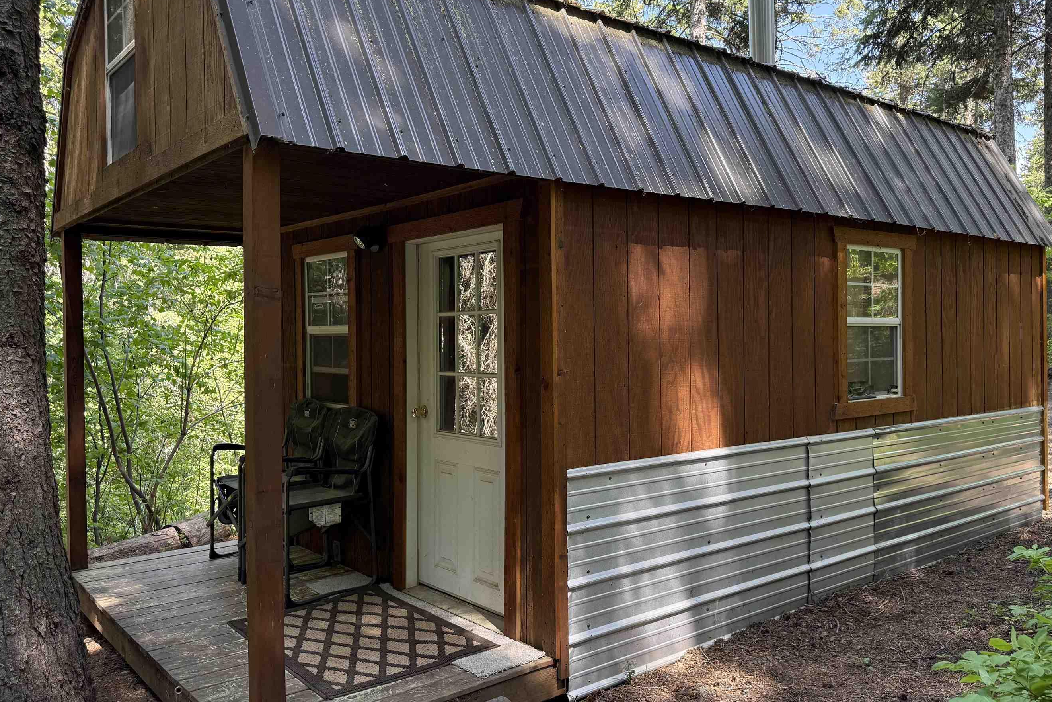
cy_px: 332
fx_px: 847
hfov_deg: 63.5
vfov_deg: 45.0
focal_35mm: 29
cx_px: 586
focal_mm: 6.76
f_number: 1.78
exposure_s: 1/236
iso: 160
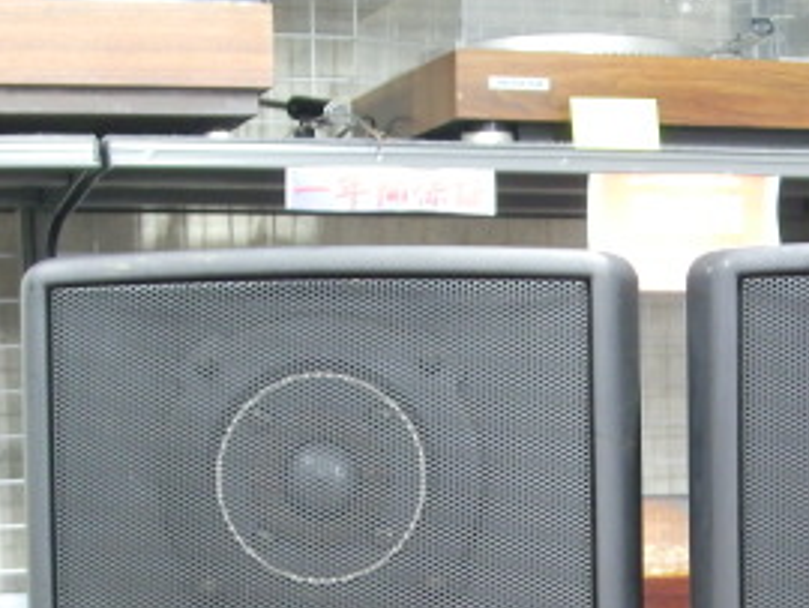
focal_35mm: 109
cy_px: 641
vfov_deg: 13.4
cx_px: 665
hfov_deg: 17.9
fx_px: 2550
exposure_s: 1/2
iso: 200
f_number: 3.3
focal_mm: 8.2
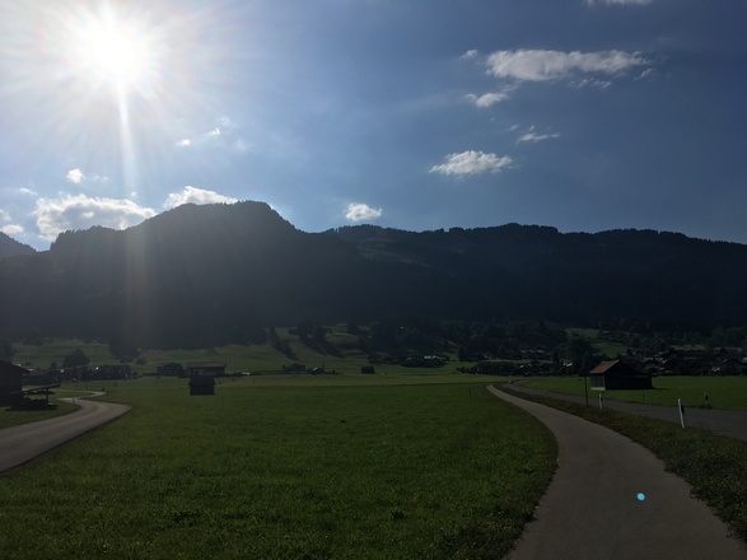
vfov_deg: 48.2
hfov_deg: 61.7
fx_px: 626
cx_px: 374
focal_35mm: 29
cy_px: 280
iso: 25
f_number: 2.2
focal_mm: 4.15
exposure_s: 1/8547
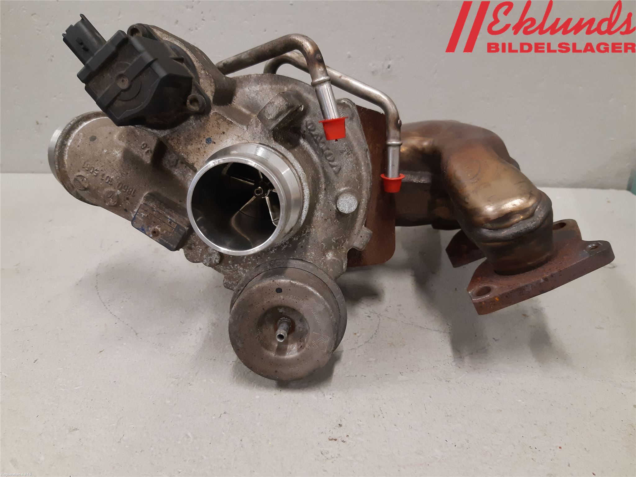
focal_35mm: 26
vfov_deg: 53.1
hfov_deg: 67.3
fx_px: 478
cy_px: 238
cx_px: 318
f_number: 1.7
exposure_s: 1/50
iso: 160
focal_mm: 3.93
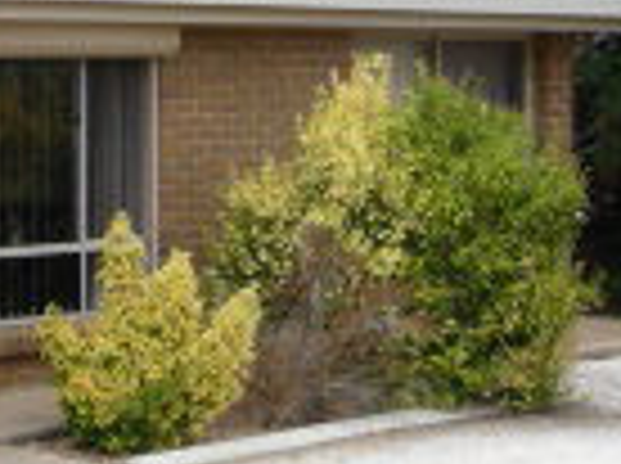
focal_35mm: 130
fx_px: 2328
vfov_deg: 11.4
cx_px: -486
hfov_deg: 13.6
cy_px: 257
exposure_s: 1/200
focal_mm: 4.7
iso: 100
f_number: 3.3
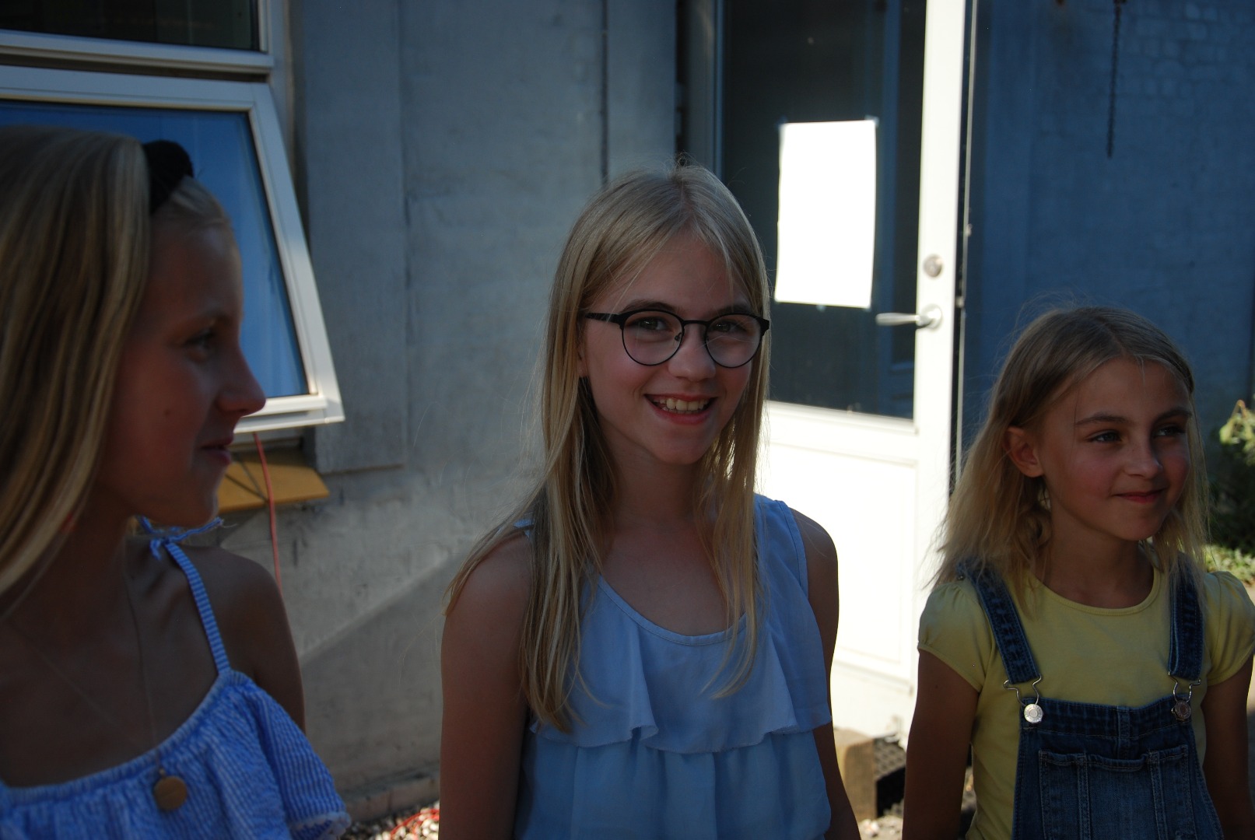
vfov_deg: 26.6
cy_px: 420
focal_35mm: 51
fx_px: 1780
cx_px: 628
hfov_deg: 38.8
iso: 200
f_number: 4.5
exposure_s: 1/400
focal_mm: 34
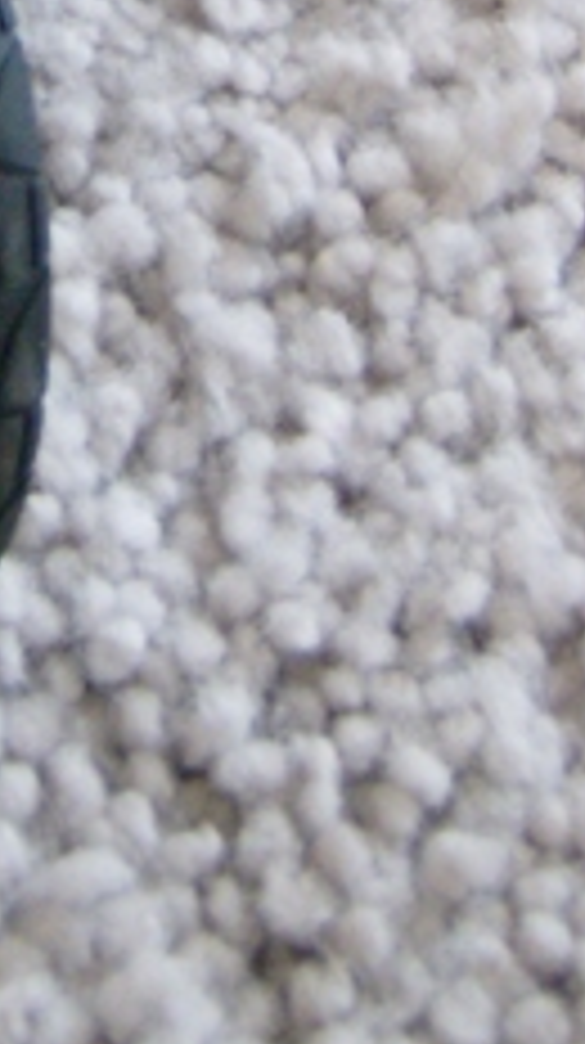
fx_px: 3291
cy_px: -423
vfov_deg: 16.7
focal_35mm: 119
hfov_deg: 10.1
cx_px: -50
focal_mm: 6
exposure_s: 1/13.1
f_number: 2.8
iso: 200
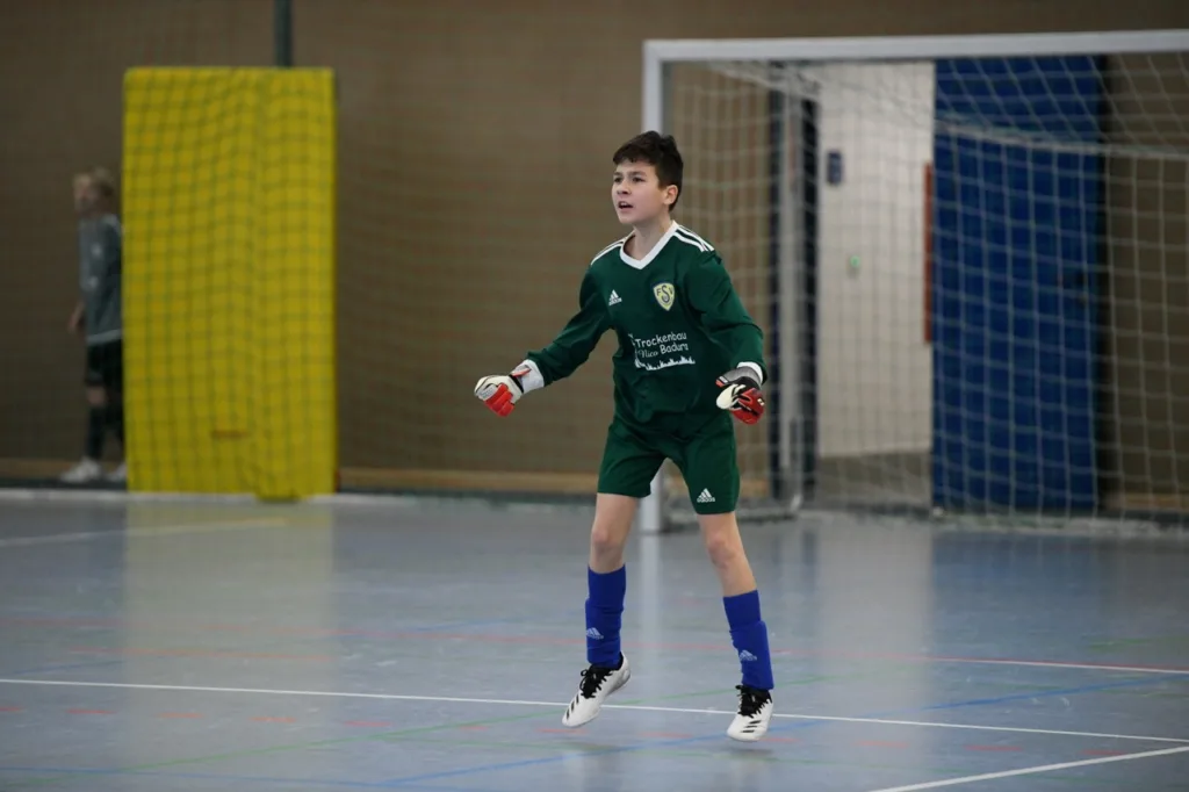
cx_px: 594
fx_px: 6603
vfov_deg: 6.9
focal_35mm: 200
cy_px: 396
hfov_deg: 10.3
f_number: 2.8
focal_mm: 200
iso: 8000
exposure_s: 1/1600
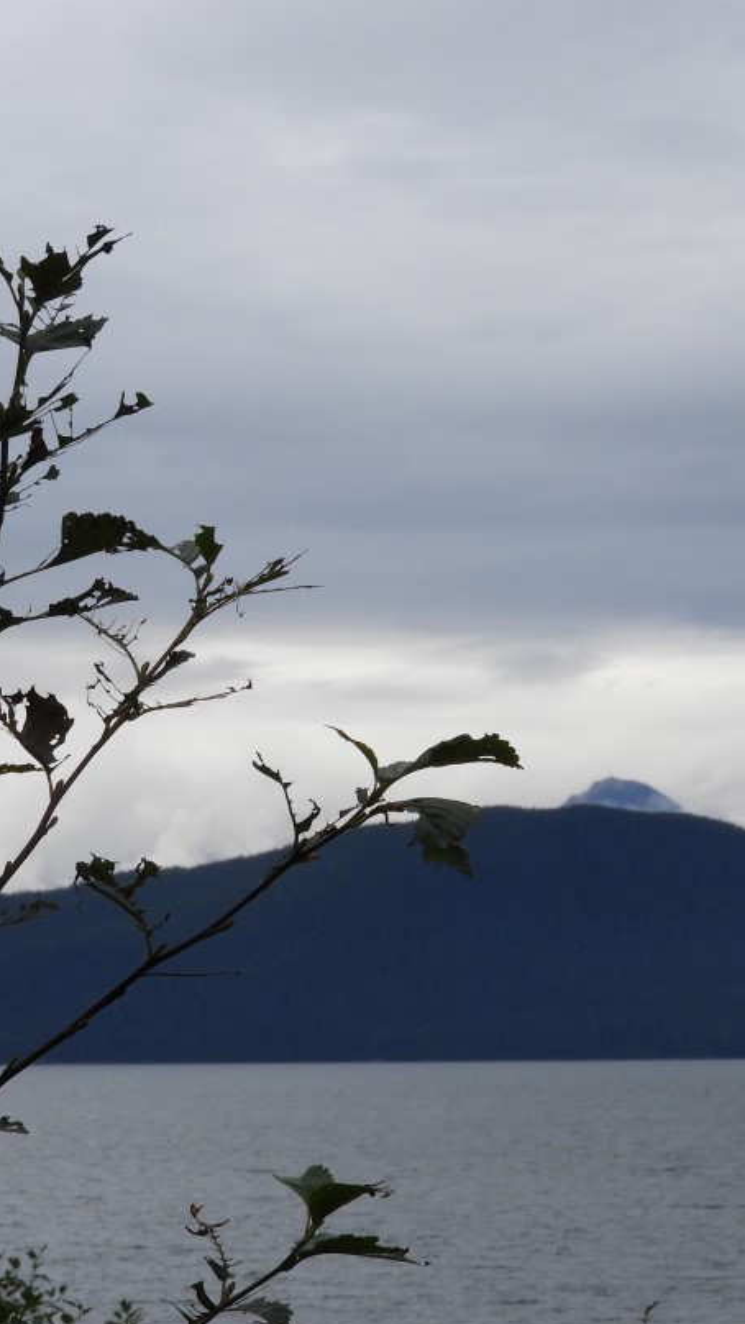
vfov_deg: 15.8
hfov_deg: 8.9
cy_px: 592
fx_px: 4776
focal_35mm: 136
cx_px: 338
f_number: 4.5
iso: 100
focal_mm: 12.5
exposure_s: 1/640
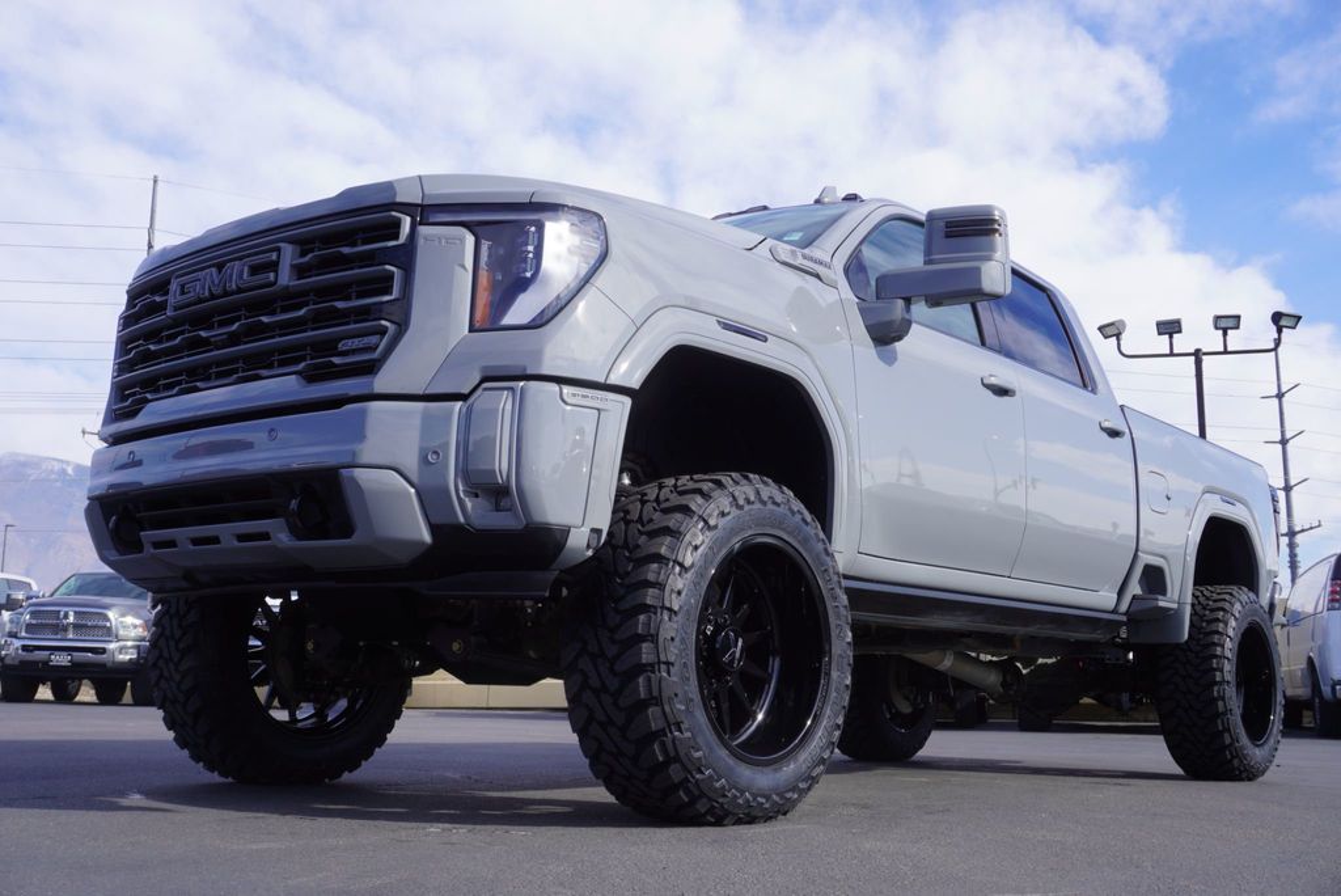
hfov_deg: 51.3
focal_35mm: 38
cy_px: 448
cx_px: 670
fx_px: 1398
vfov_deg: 35.5
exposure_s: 1/125
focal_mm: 25
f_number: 9
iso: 100
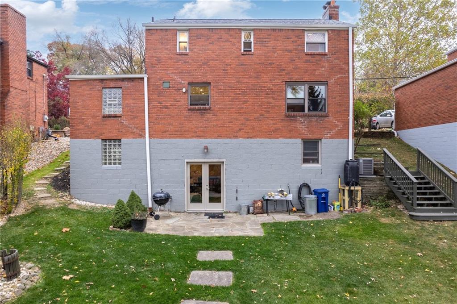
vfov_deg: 57.1
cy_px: 152
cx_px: 228
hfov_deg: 78.6
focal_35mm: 22
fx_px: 279
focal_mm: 8.38
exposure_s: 1/80
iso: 130
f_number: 2.8
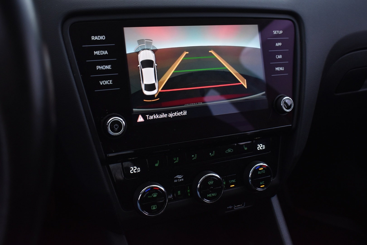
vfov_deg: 36.9
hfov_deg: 53.1
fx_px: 367
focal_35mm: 36
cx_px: 184
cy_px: 122
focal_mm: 24
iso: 1250
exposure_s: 1/15
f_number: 5.6
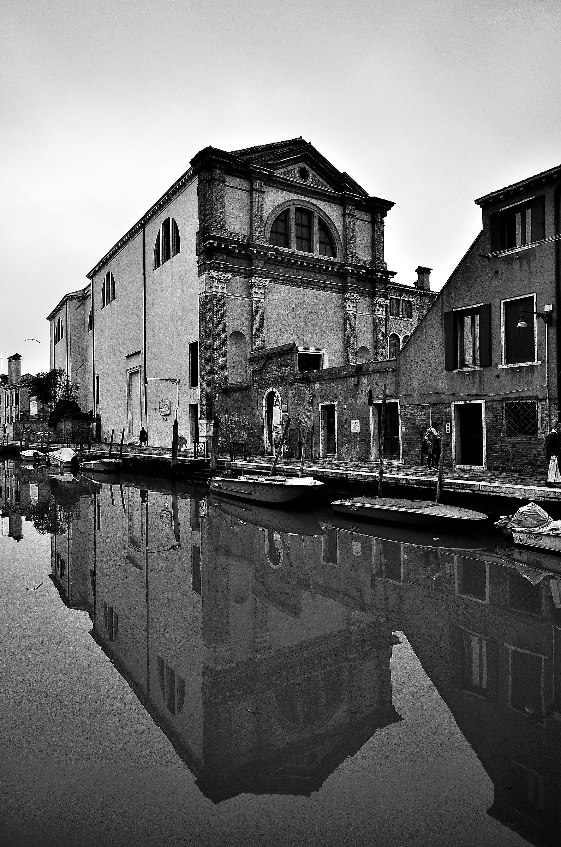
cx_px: 280
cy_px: 424
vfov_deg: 77.4
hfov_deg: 55.9
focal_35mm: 22
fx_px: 528
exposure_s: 1/125
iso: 800
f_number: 8
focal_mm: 15
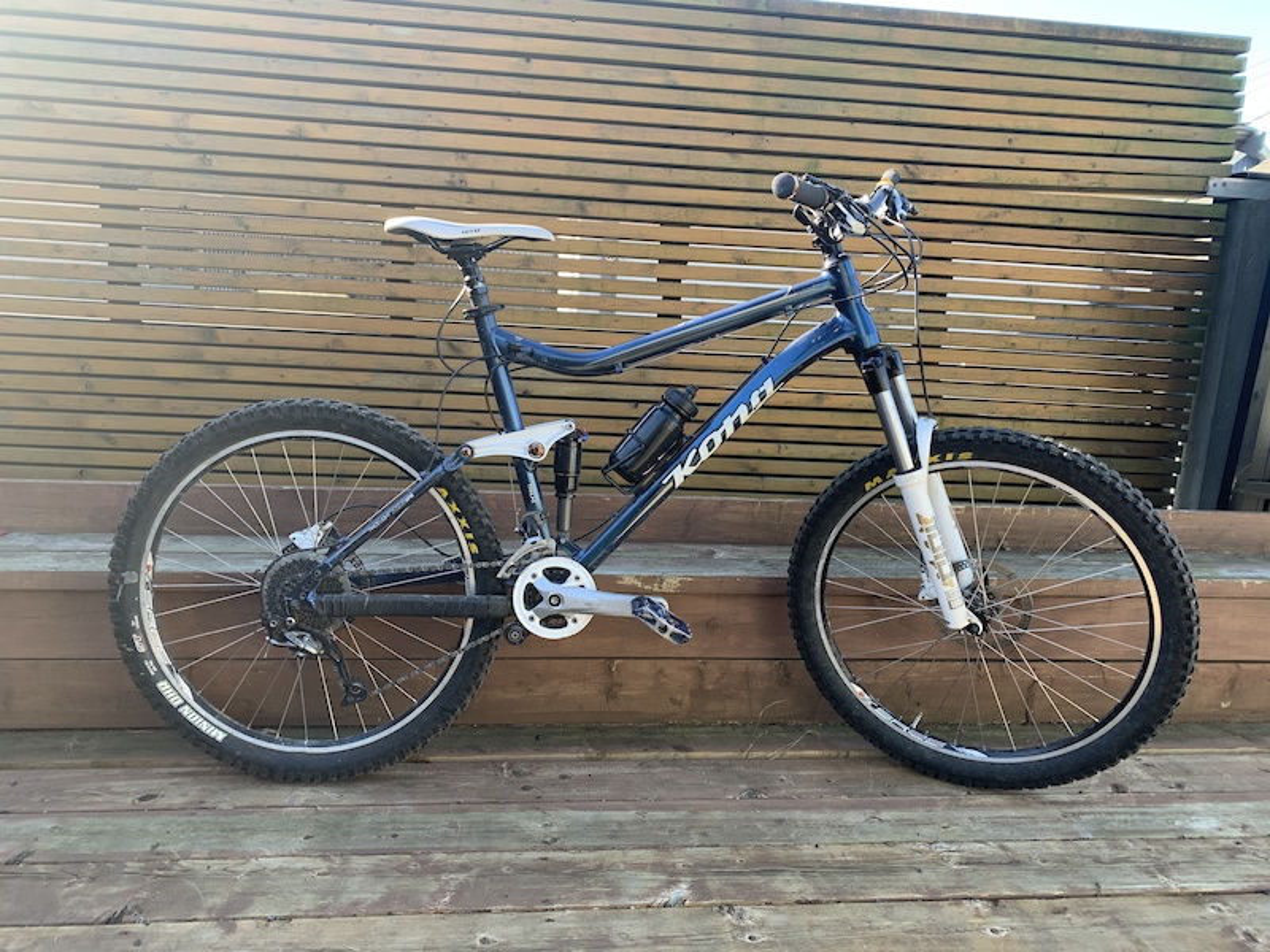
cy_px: 476
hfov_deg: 67.3
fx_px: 954
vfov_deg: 53.1
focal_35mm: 26
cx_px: 635
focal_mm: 4.25
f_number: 1.8
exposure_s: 1/122
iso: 32
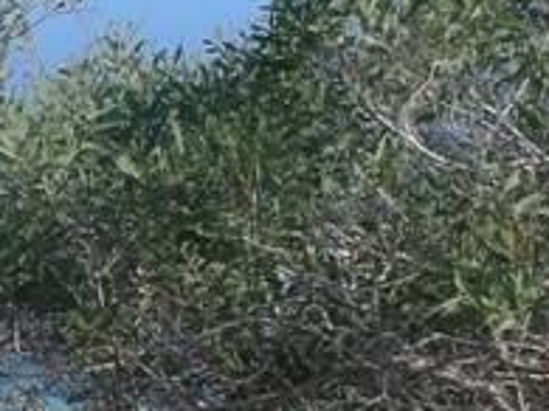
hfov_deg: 12.0
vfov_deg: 9.7
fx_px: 2409
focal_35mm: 152
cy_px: 298
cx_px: -432
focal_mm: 5.8
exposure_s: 1/89.2
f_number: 8.5
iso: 50
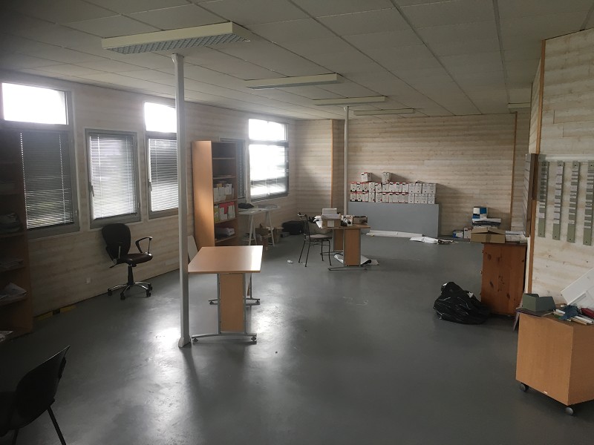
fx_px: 498
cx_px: 297
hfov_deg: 61.7
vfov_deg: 48.2
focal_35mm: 29
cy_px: 222
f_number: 2.2
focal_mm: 4.15
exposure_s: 1/33
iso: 40
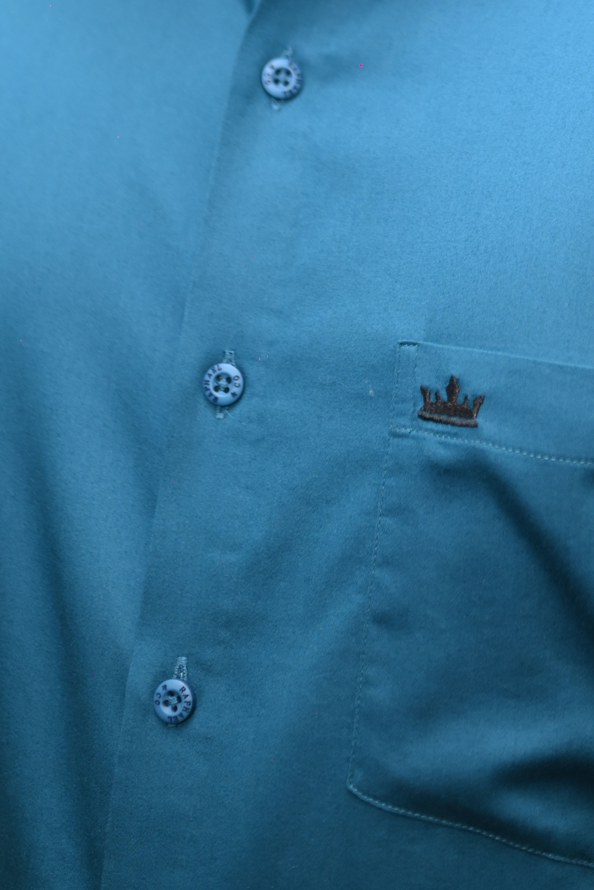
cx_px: 297
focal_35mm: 50
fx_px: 1236
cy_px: 445
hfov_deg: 27.0
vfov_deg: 39.6
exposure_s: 1/200
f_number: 1.8
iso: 160
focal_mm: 50
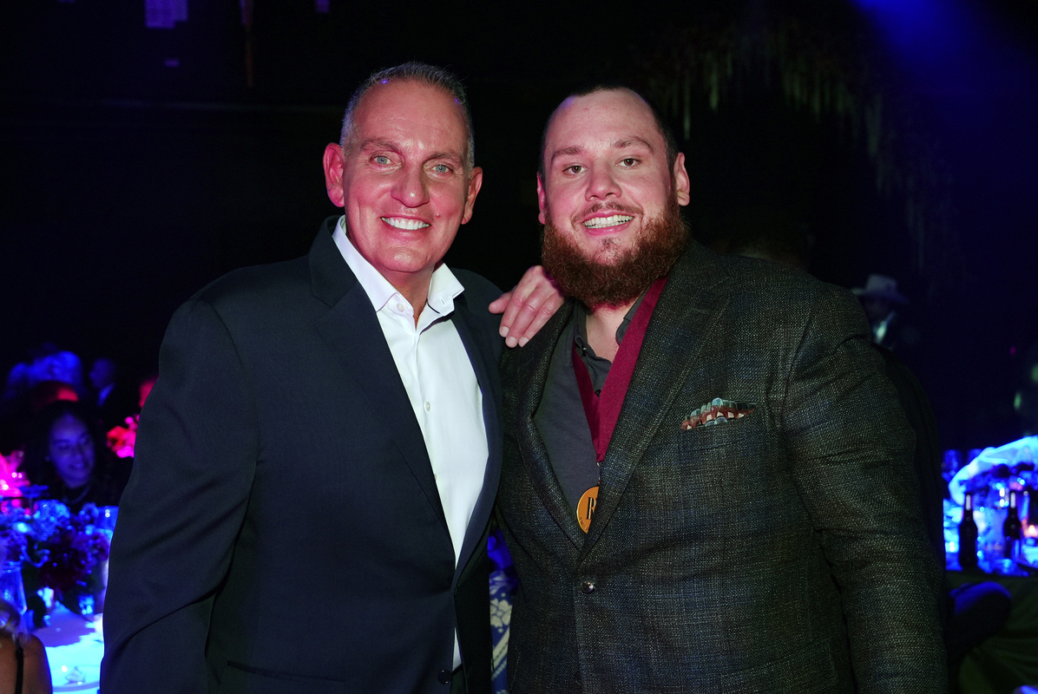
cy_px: 347
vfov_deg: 35.1
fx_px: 1097
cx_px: 519
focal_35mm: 38
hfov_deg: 50.7
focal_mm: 38
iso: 1600
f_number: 4.5
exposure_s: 1/125
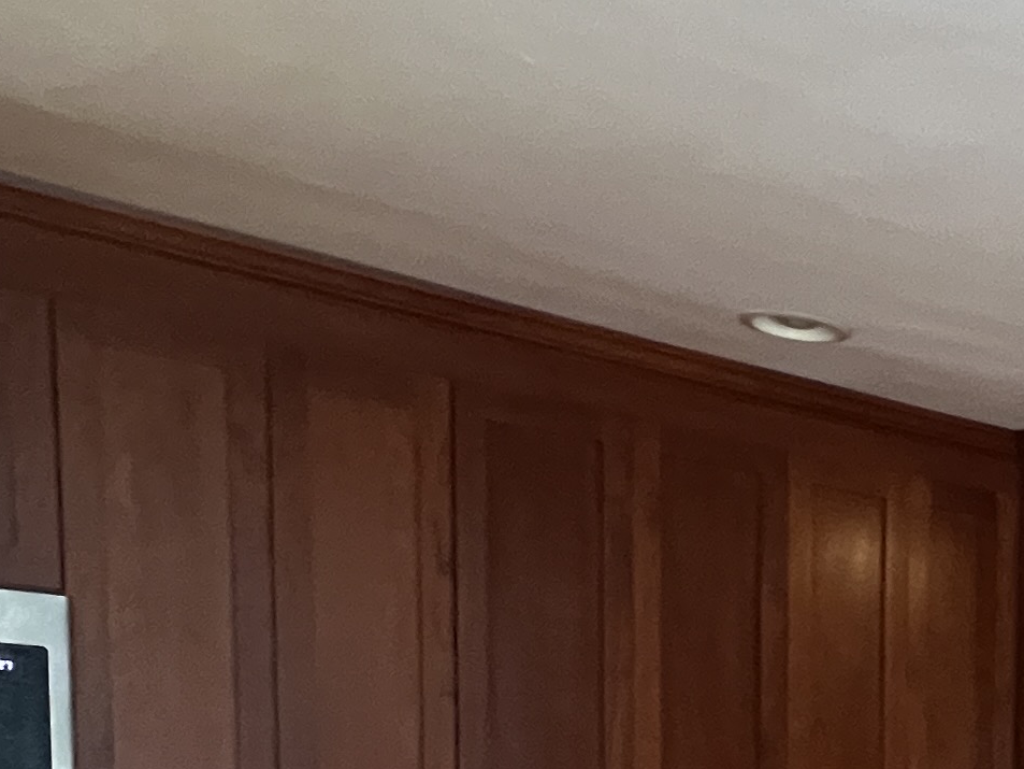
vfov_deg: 23.1
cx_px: 1309
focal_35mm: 55
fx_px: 1627
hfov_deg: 28.9
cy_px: 1040
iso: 800
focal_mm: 1.57
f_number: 1.8
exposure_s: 1/60
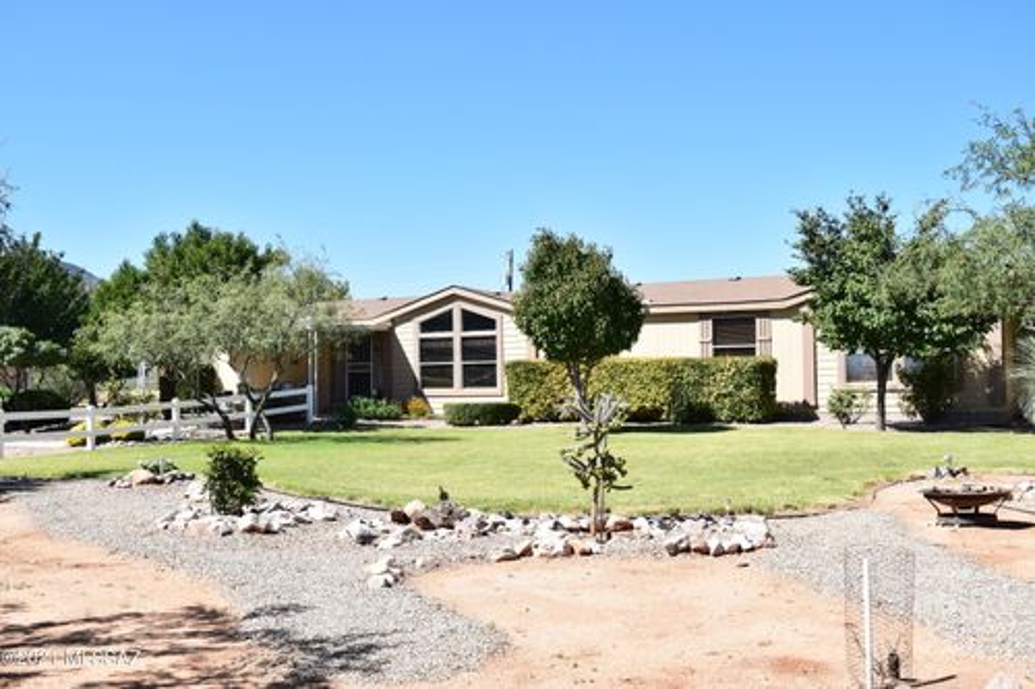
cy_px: 344
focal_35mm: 42
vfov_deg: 31.9
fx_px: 1207
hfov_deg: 46.4
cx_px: 518
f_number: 7.1
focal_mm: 28
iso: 160
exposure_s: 1/400
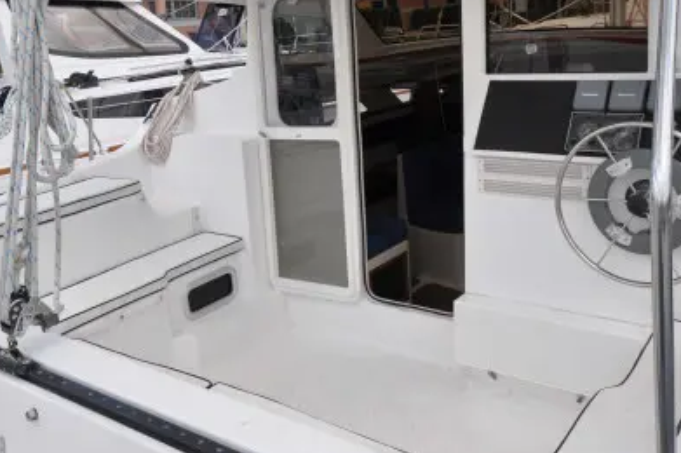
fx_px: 696
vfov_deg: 35.6
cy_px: 145
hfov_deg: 52.1
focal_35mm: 37
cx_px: 354
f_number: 9
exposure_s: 1/320
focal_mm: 15
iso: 200
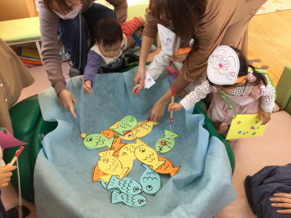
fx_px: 261
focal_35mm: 31
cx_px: 146
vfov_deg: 45.4
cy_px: 109
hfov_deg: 58.4
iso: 32
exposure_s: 1/60
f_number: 2.4
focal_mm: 3.3
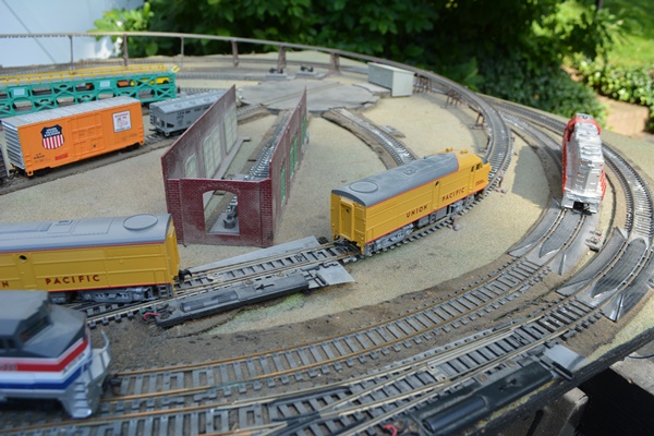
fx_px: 490
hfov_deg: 67.4
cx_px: 327
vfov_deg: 47.9
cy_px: 218
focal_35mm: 27
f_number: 7.1
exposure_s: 1/200
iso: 200
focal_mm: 18
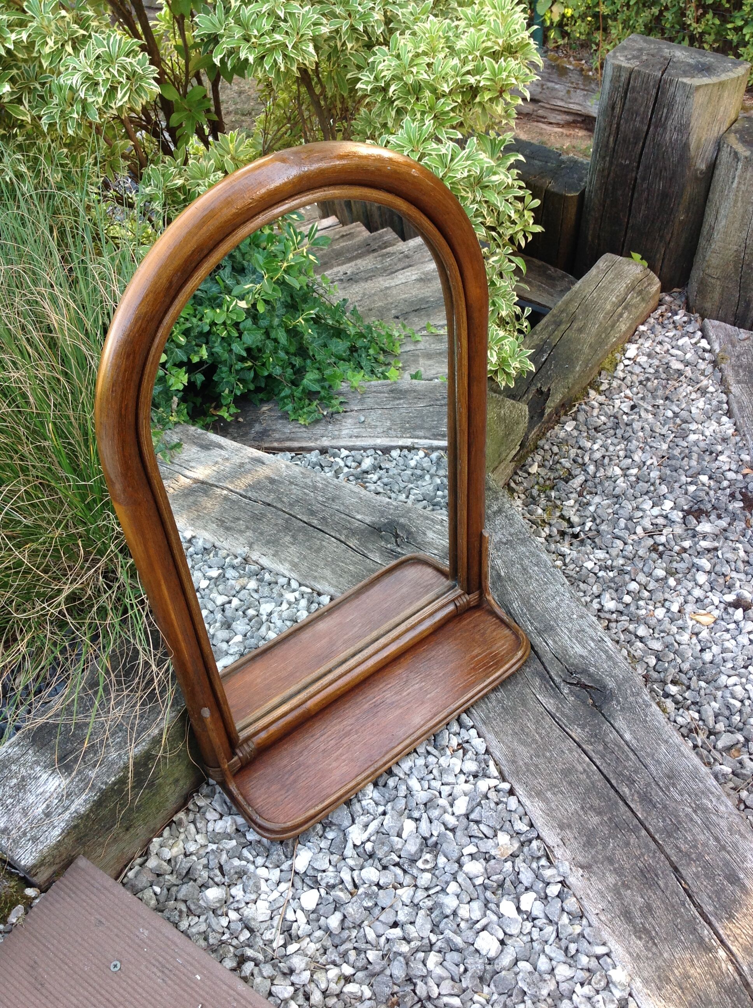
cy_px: 504
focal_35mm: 35
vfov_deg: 52.7
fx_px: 1018
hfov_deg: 40.6
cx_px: 376
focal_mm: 4.28
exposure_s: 1/60
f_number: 2.4
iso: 64
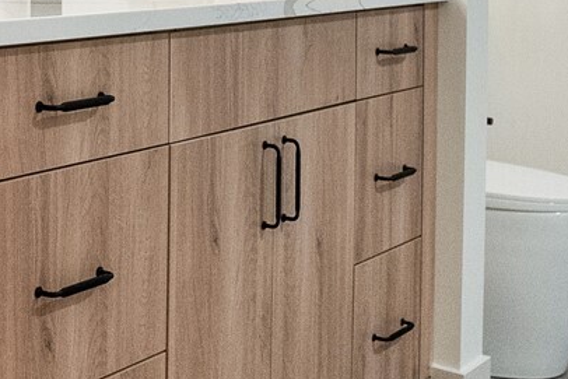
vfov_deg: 18.5
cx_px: -94
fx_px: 1121
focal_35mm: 71
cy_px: -32
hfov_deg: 25.8
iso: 4000
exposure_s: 1/320
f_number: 2.8
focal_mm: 17
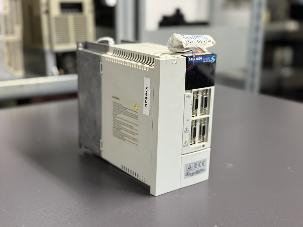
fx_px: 420
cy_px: 114
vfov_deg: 30.3
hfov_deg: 39.7
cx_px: 152
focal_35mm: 48
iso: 250
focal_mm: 6.76
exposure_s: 1/50
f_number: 1.78
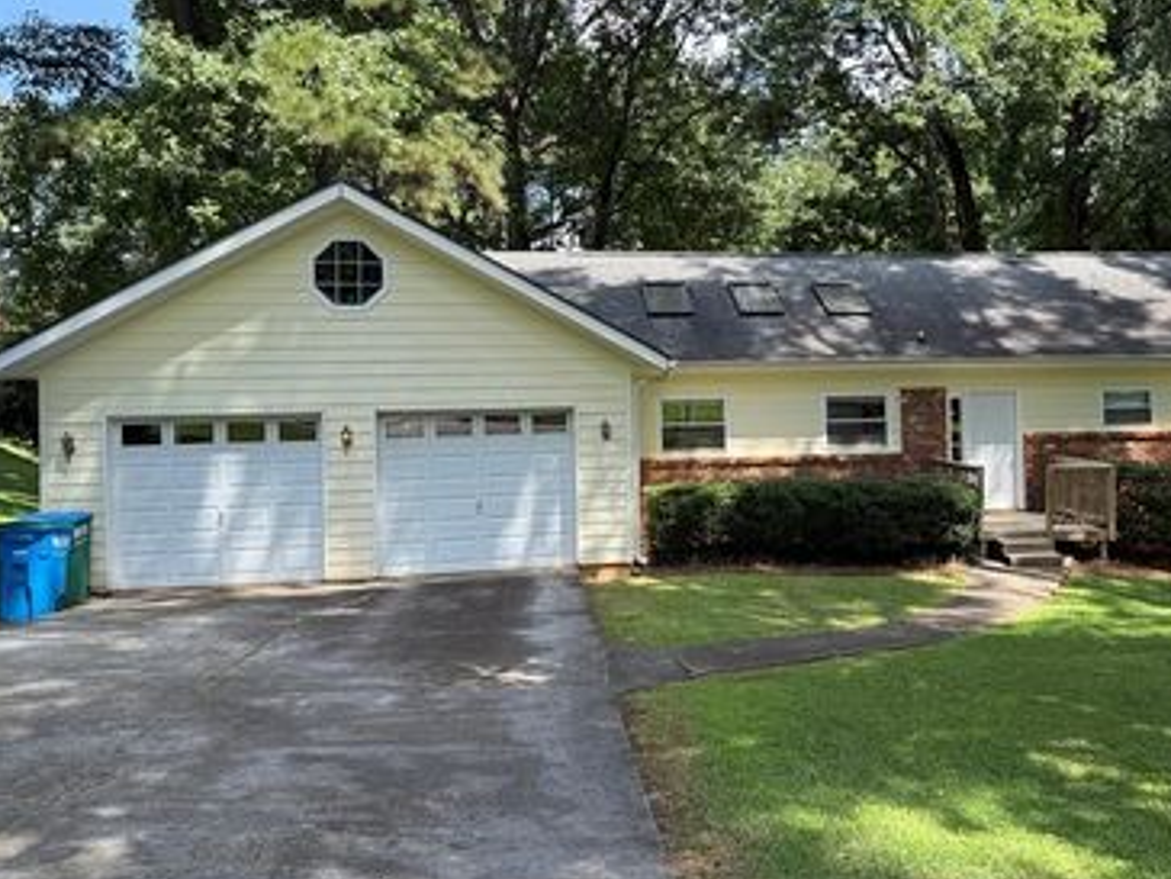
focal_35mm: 33
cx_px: 740
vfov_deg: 42.8
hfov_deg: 54.7
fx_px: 1116
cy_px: 365
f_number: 1.78
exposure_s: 1/840
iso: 80
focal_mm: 6.76
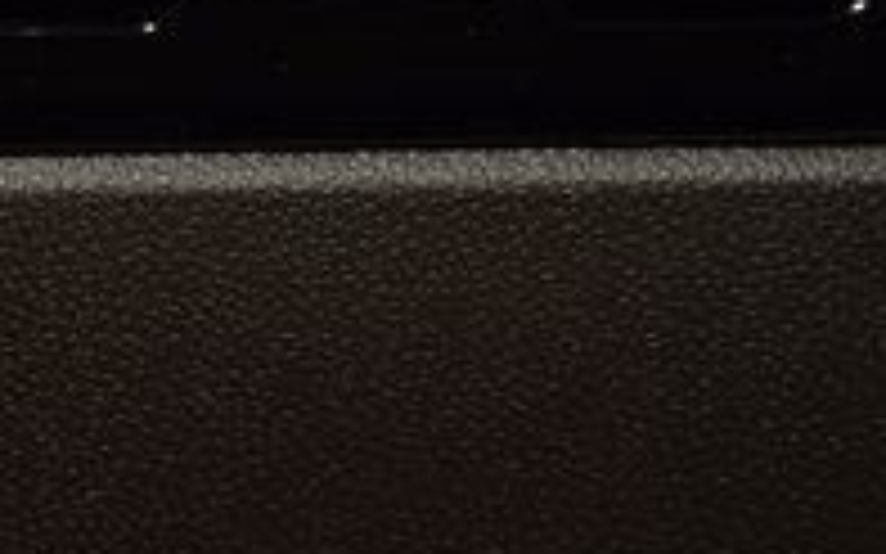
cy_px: -295
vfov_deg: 5.0
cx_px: -504
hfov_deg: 8.0
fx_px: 6228
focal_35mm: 258
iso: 100
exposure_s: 1/60
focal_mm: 52
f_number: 8
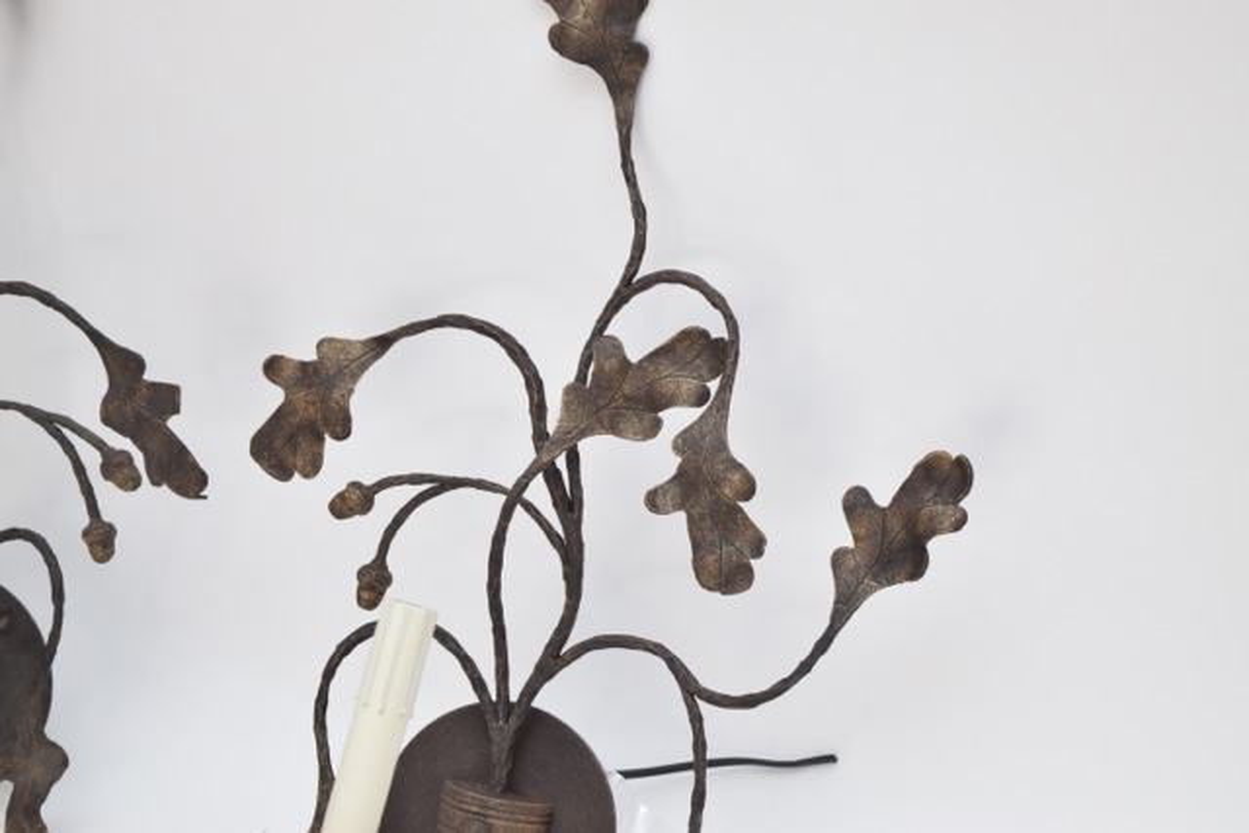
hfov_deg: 24.6
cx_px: 624
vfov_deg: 16.6
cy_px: 416
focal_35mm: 82
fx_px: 2863
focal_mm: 55
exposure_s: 1/125
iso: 800
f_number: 5.6
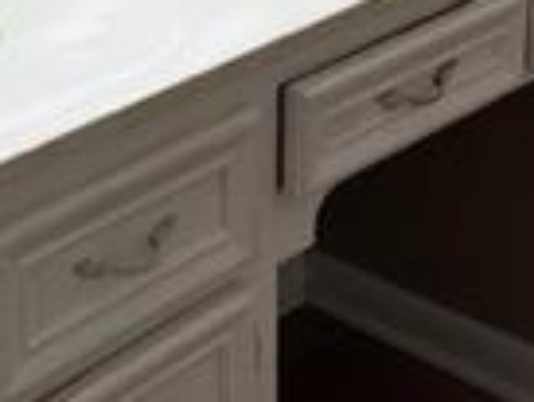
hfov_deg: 17.2
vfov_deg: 12.6
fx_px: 1729
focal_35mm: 112
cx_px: 23
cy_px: -180
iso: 200
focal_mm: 6.86
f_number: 1.78
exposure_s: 1/120
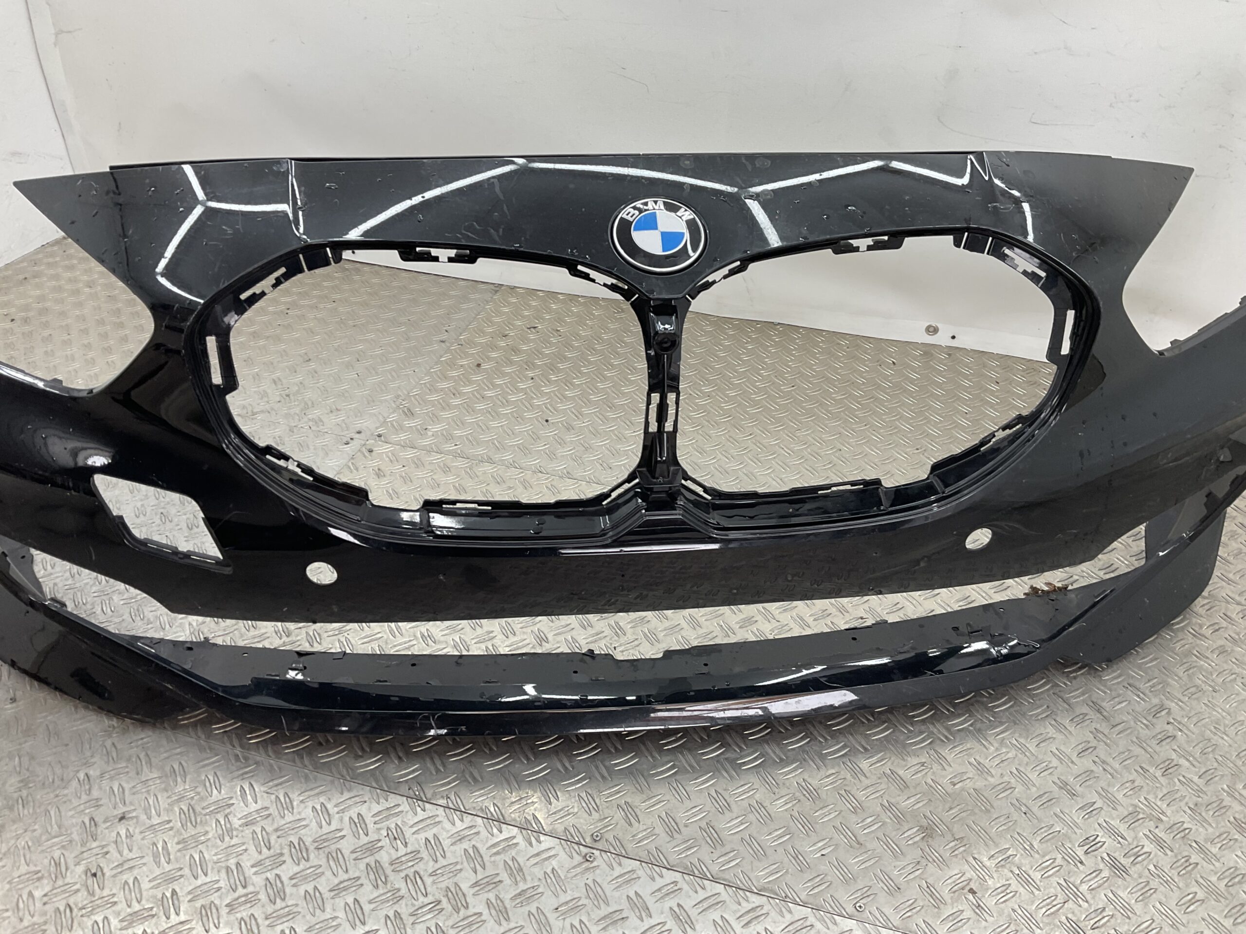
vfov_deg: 48.2
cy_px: 467
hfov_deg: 61.7
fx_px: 1044
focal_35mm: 29
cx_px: 623
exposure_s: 1/100
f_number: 1.8
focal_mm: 3
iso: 32
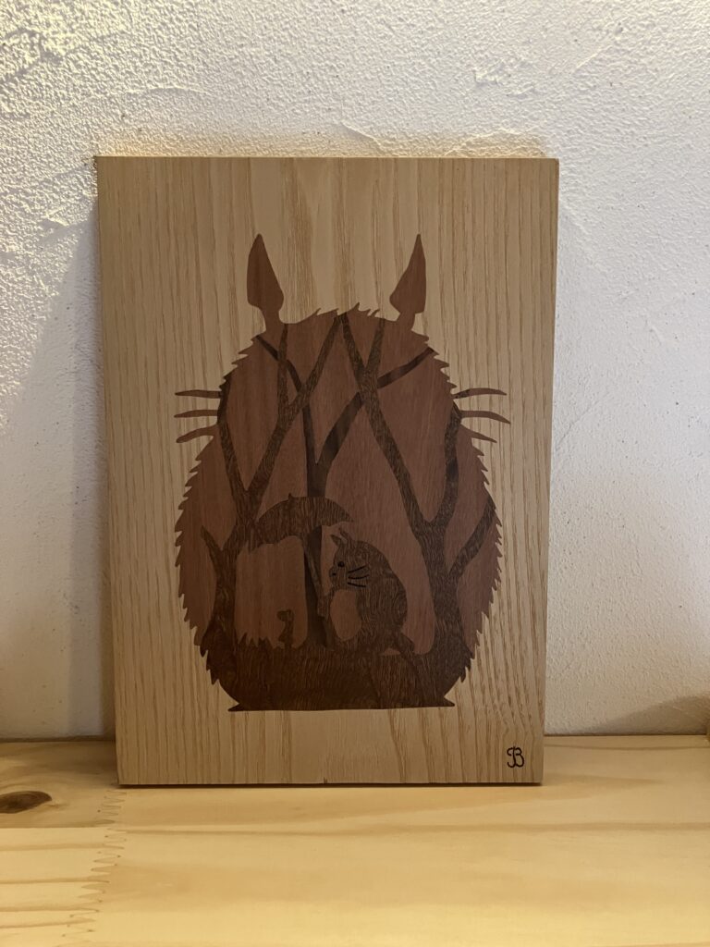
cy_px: 474
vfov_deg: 63.4
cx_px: 355
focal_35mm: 28
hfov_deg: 49.7
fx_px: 766
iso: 320
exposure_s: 1/33
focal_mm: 3.99
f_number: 1.8
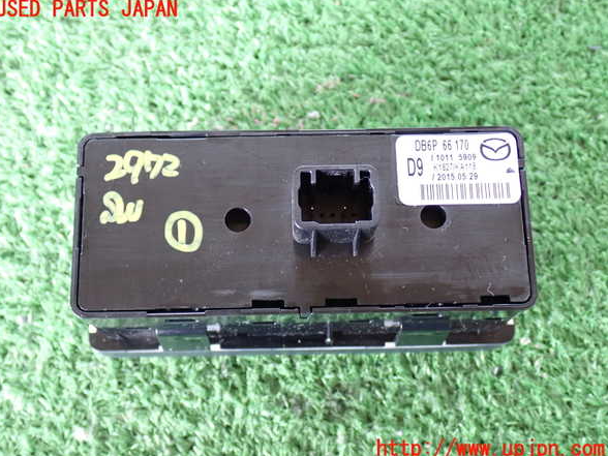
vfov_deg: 30.3
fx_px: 843
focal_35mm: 48
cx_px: 300
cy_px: 230
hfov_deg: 39.7
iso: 800
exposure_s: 1/25
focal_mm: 8.4
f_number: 3.1
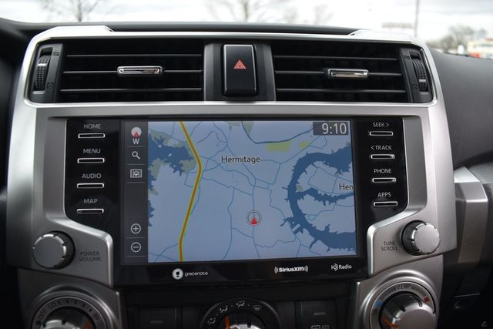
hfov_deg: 67.4
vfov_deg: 48.0
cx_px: 246
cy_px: 164
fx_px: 370
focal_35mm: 27
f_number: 3.5
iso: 400
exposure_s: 1/250
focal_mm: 18
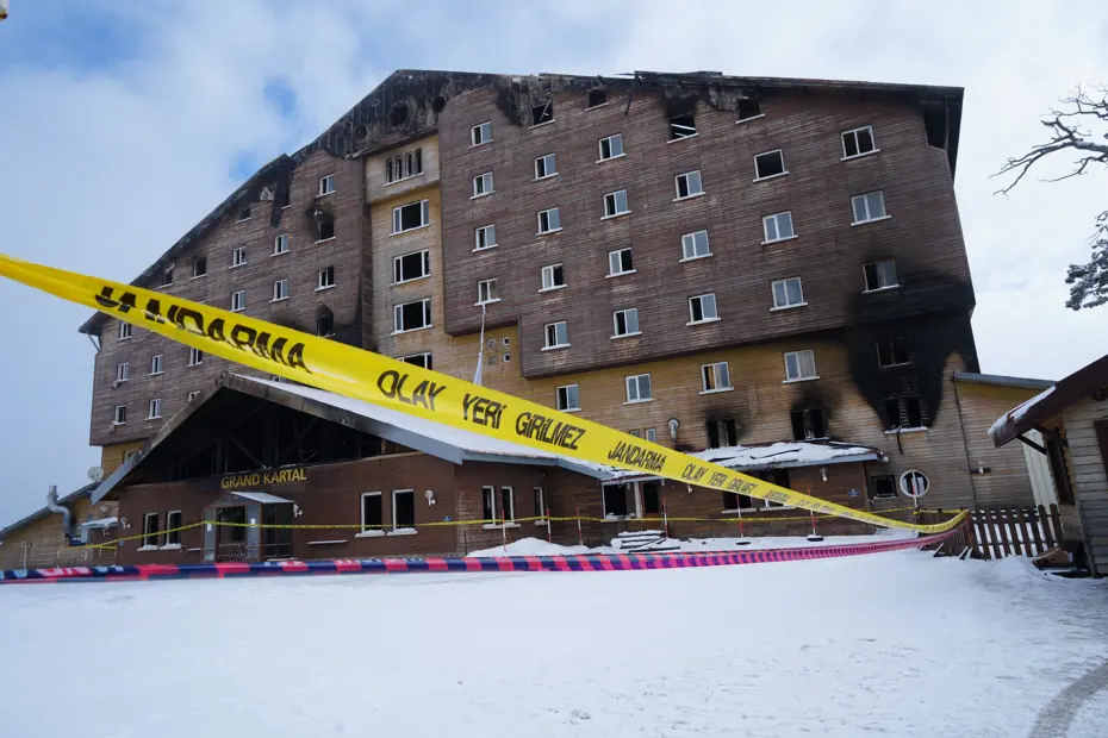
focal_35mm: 24
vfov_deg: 53.1
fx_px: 739
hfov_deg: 73.7
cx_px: 554
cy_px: 369
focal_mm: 24
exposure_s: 1/125
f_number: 10
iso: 100
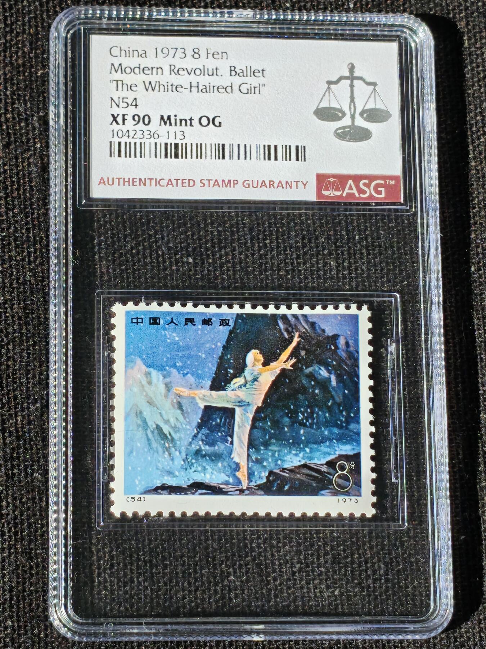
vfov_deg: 17.4
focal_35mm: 113
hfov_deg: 13.1
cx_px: 243
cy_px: 324
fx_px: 2115
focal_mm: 4.94
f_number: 1.5
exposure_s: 1/2492
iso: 50
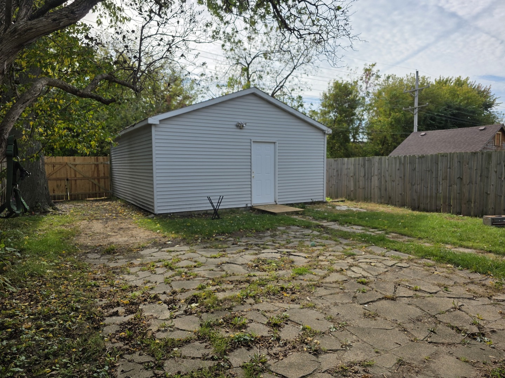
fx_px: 336
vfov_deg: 58.9
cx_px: 252
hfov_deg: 73.9
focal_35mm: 23
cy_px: 189
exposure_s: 1/7626
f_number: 1.7
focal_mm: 6.3
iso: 80
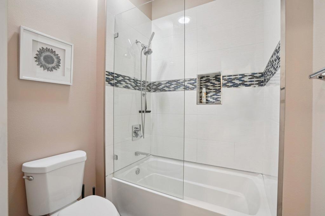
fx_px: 144
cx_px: 162
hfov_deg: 96.8
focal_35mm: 16
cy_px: 108
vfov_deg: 73.7
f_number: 8
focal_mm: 16
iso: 400
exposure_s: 1/10
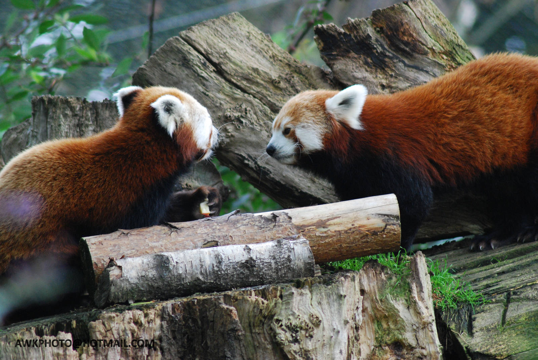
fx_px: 6733
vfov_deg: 3.1
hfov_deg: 4.6
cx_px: 269
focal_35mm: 450
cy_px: 180
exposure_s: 1/200
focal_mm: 300
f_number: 5.6
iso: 800
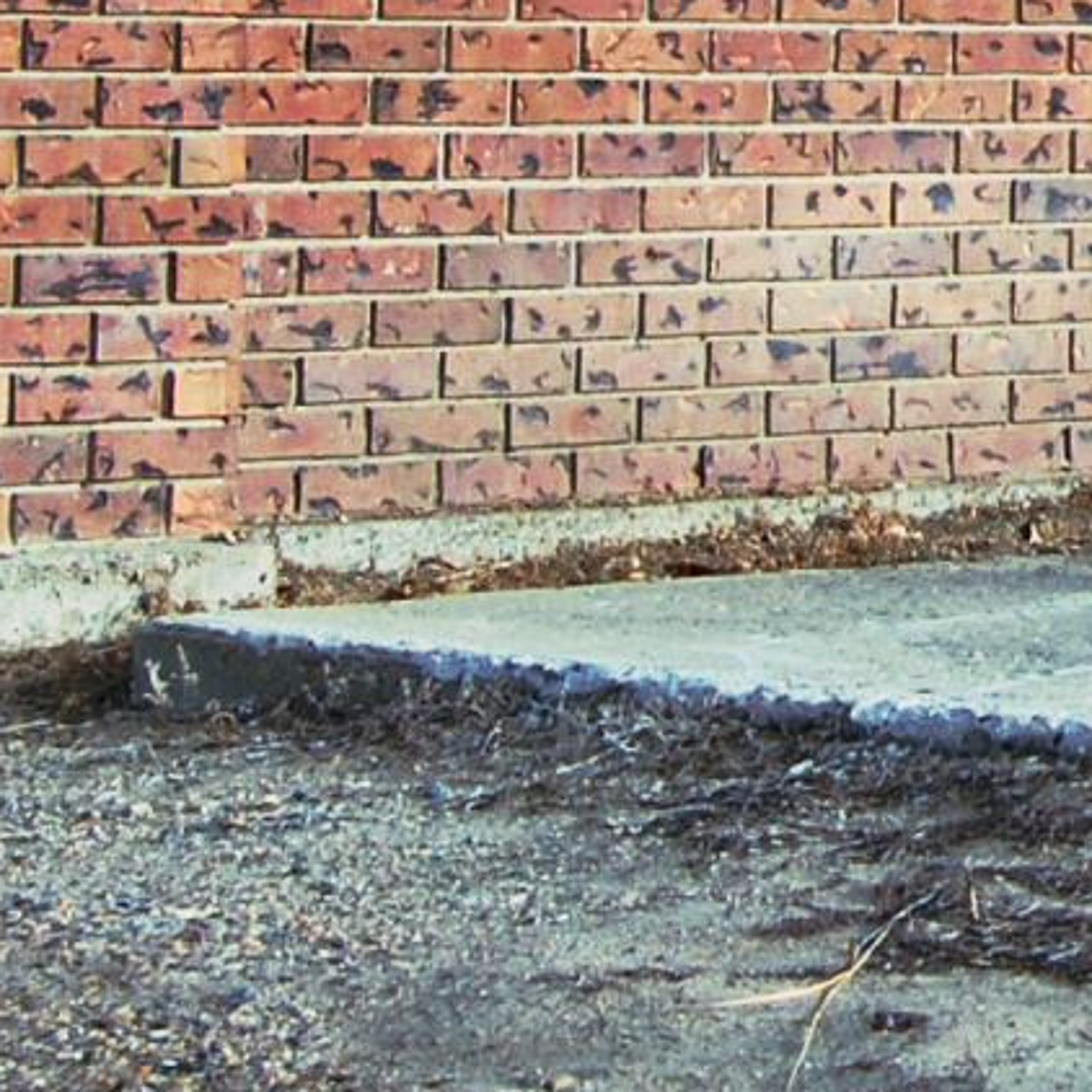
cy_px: -471
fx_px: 6317
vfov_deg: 9.6
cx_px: 2109
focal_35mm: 177
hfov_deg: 9.3
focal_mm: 26
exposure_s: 1/250
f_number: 8
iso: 200
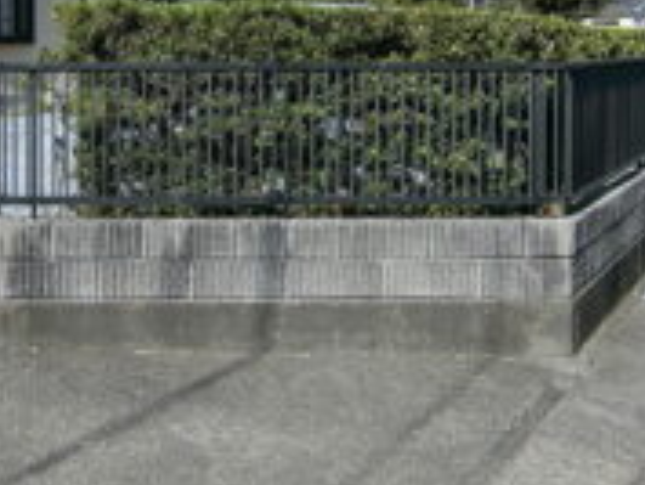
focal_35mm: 43
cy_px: 44
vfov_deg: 31.9
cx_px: 164
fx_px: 802
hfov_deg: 42.5
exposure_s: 1/250
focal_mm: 4.06
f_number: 6.9
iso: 80
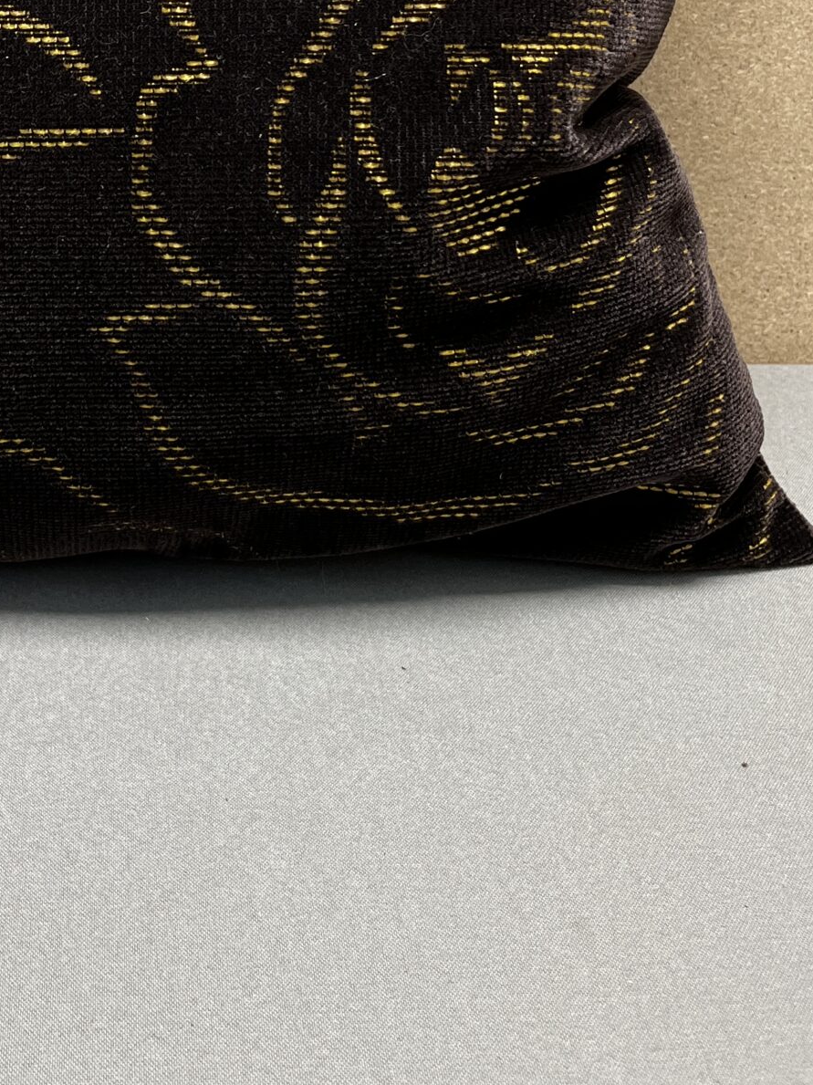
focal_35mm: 56
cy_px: 70
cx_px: 67
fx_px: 1755
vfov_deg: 32.3
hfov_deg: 25.2
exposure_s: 1/100
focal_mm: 5.1
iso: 80
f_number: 1.6
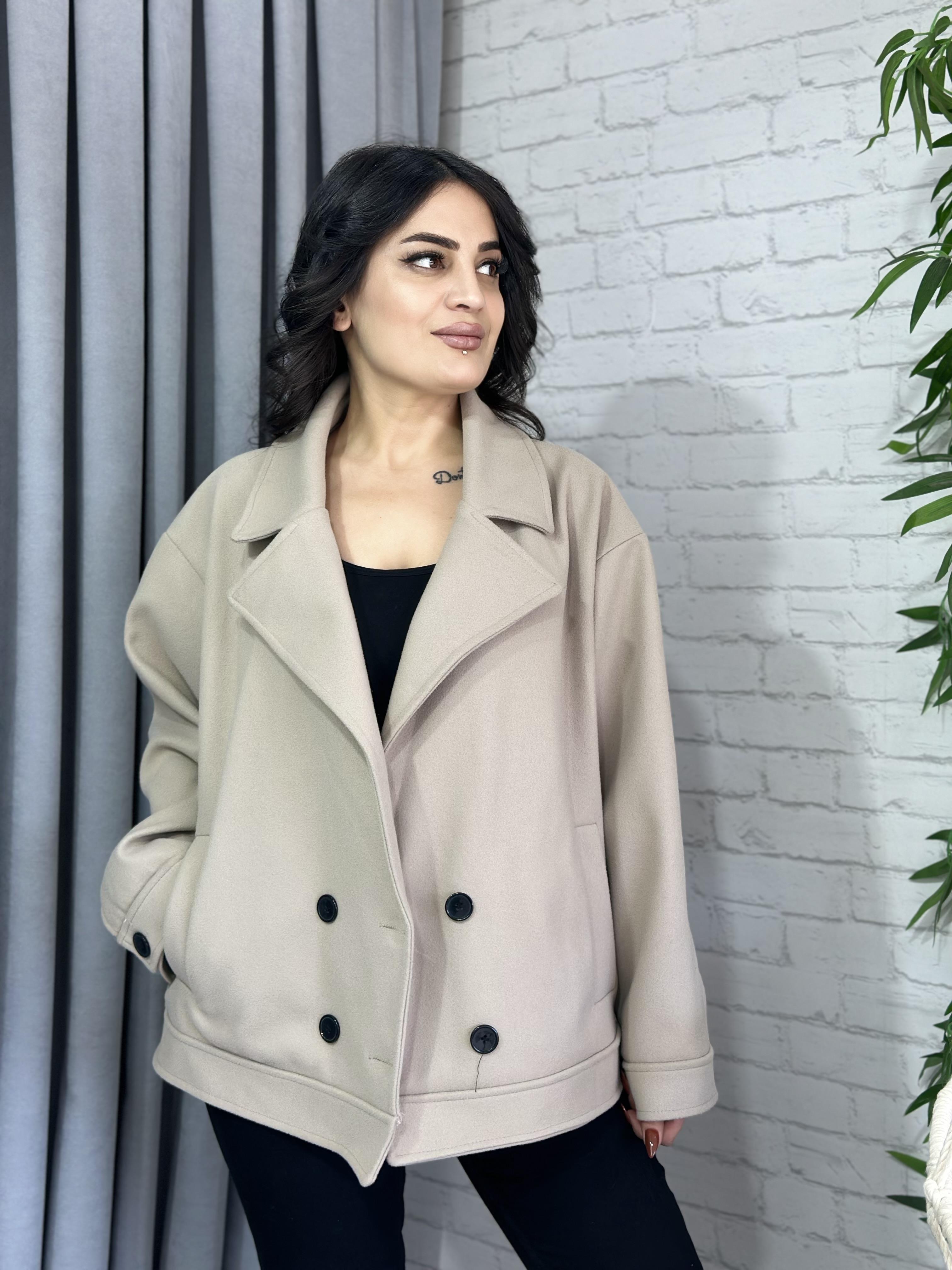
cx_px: 476
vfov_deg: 39.7
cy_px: 635
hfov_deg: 30.3
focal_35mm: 48
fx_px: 1760
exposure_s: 1/113
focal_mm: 6.86
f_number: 1.78
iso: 64
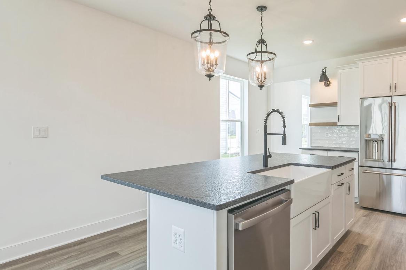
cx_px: 245
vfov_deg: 59.4
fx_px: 237
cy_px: 139
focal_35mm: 21
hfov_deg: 80.2
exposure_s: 1/30
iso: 320
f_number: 10
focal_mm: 17
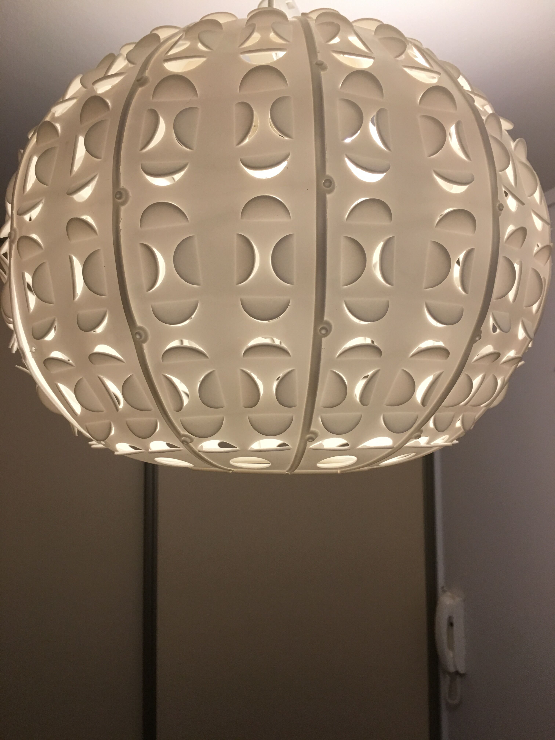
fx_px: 620
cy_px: 370
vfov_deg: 61.7
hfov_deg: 48.2
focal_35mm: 29
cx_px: 278
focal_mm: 4.15
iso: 50
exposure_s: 1/33
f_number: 2.2
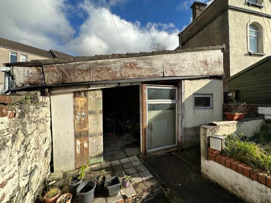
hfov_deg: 102.1
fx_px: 110
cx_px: 136
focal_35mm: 14
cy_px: 102
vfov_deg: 85.7
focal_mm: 2.22
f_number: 2.2
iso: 50
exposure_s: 1/1261
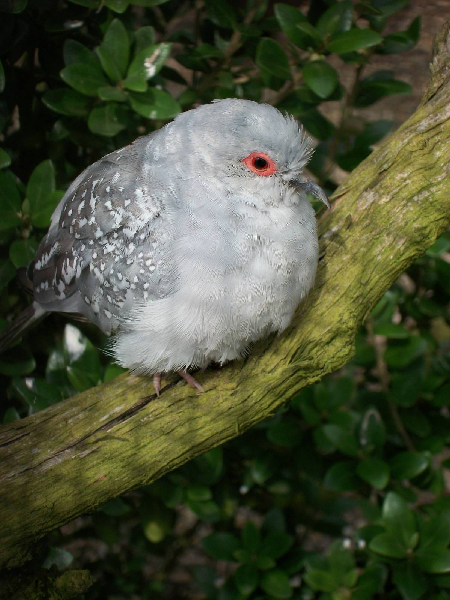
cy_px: 300
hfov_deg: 15.4
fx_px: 1664
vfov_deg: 20.4
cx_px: 225
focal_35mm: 96
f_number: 5.2
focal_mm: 17.1
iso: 80
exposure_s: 1/320
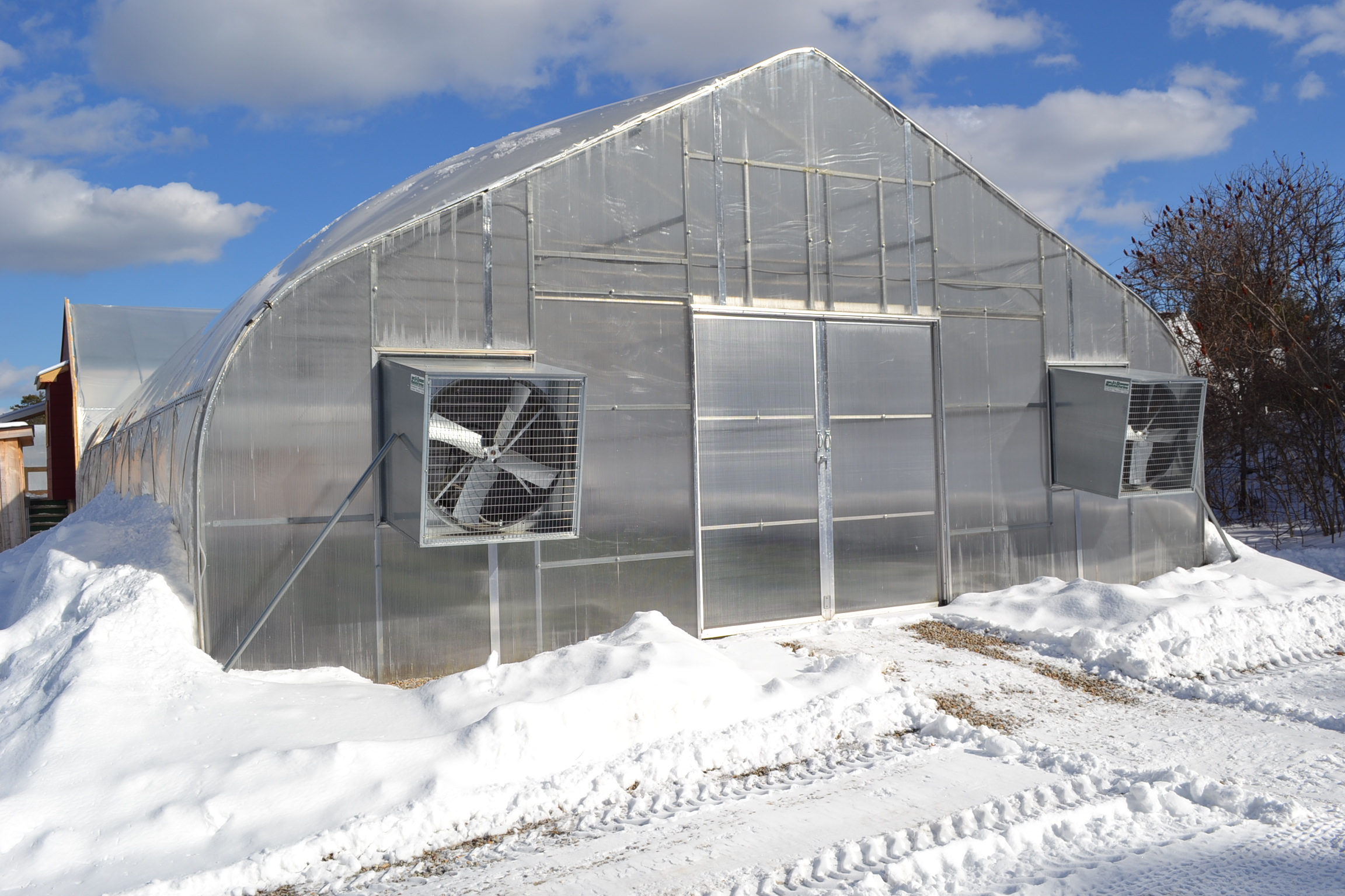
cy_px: 448
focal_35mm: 30
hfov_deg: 61.9
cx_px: 672
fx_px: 1121
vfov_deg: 43.6
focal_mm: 20
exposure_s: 1/400
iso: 100
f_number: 10
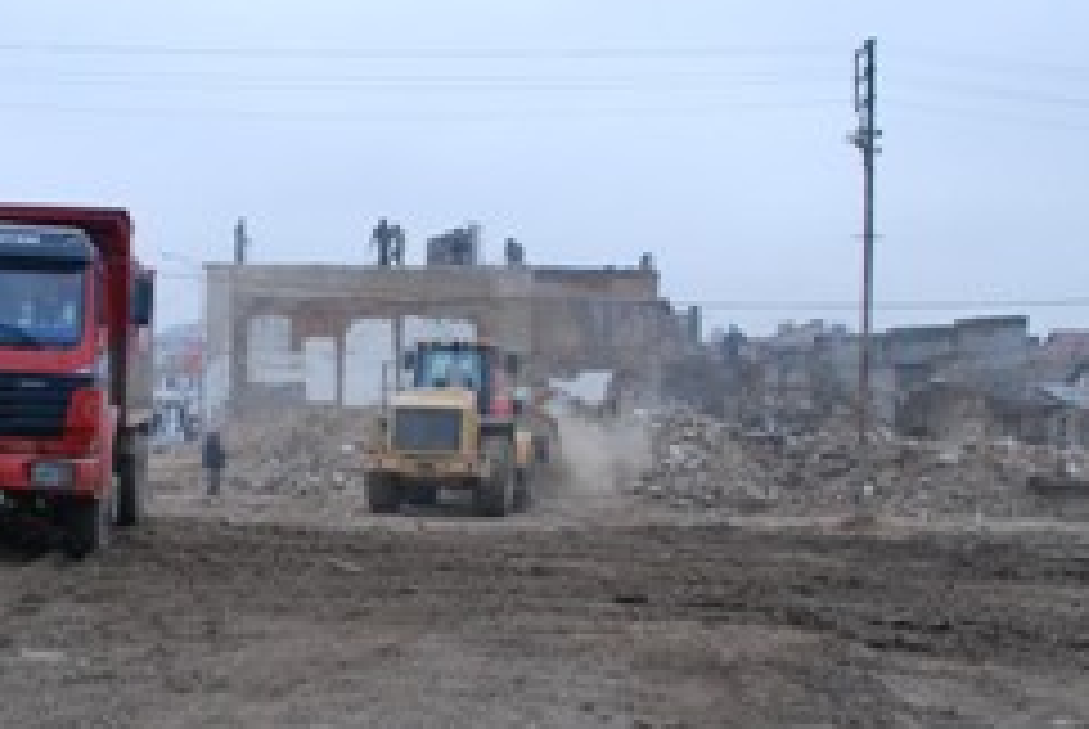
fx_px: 1514
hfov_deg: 38.5
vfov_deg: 27.0
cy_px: 418
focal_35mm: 50
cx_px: 274
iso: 800
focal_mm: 18
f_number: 6.3
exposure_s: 1/160
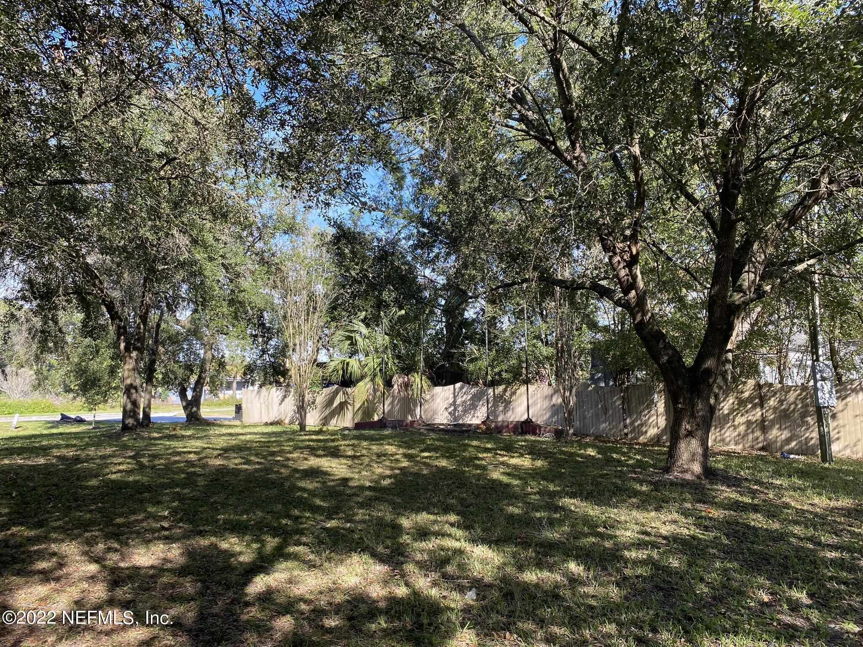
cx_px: 432
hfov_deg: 67.3
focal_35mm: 26
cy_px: 324
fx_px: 648
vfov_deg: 53.1
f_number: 1.8
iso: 32
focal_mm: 4.25
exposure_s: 1/408
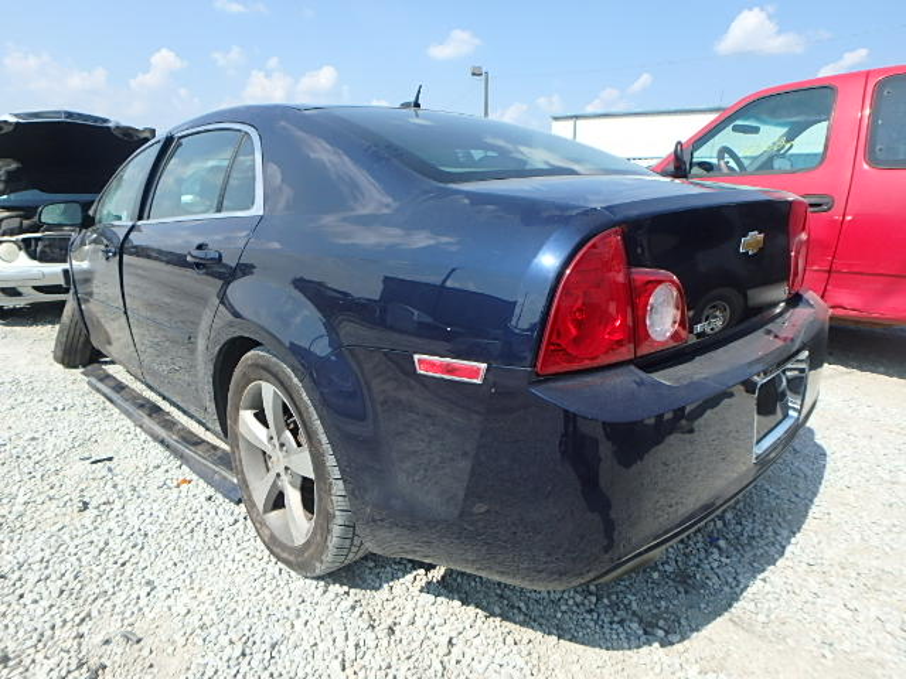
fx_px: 550
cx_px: 453
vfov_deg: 63.4
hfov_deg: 79.0
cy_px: 340
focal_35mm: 21
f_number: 3.5
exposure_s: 1/1000
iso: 125
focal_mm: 3.7
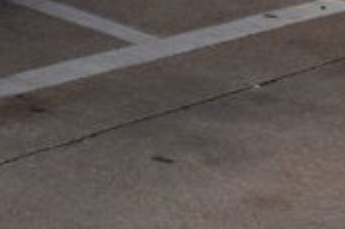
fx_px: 2125
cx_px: -644
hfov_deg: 8.1
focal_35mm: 222
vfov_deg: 6.0
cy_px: -267
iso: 400
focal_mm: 25
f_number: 11
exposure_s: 1/500
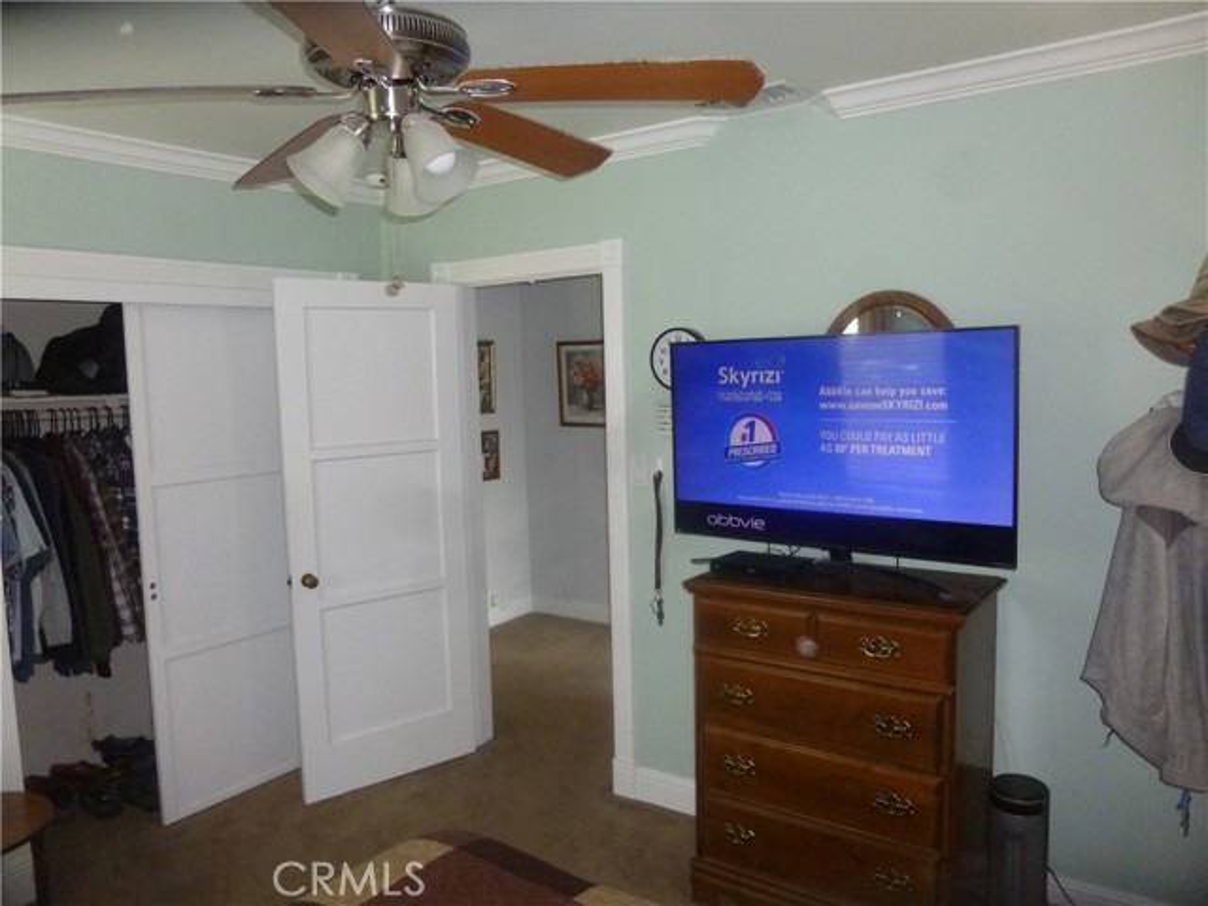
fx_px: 872
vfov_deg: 54.9
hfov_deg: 69.4
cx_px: 604
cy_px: 453
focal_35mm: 25
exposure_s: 1/60
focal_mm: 4.5
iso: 400
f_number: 3.1
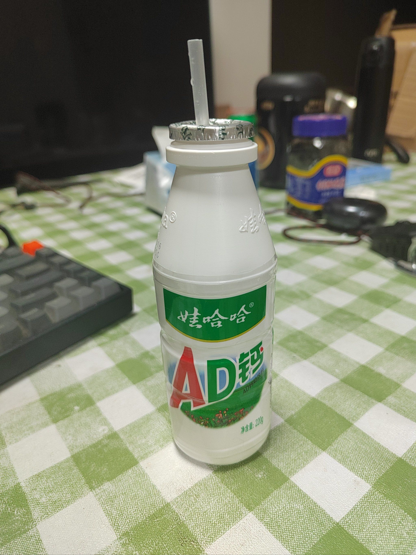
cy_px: 278
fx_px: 369
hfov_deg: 58.9
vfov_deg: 73.9
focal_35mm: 23
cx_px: 208
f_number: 1.9
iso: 1300
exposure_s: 1/50
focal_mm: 5.52
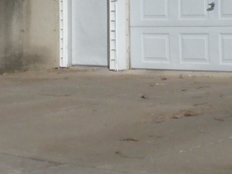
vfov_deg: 9.7
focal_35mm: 144
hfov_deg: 13.7
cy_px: -158
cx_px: 75
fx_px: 965
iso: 64
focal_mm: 4.7
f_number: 8
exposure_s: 1/466
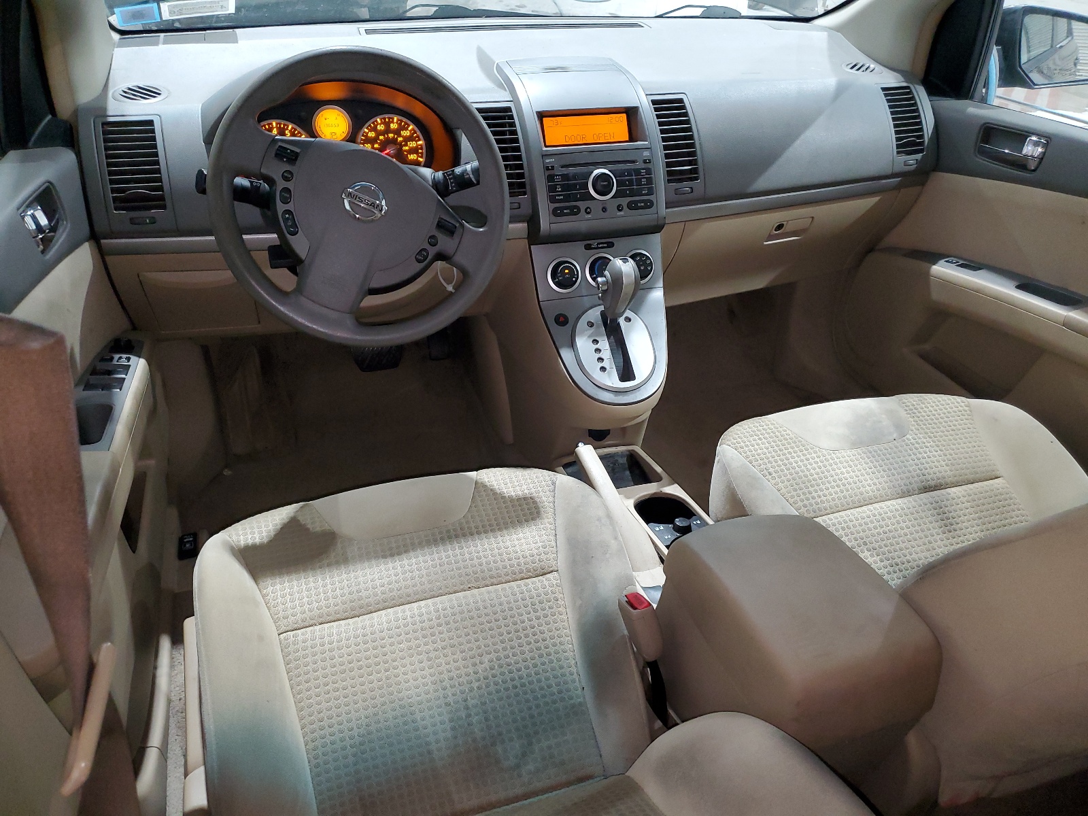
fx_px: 817
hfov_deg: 67.3
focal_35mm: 26
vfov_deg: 53.1
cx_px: 544
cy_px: 408
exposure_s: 1/60.2
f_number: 1.5
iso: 250
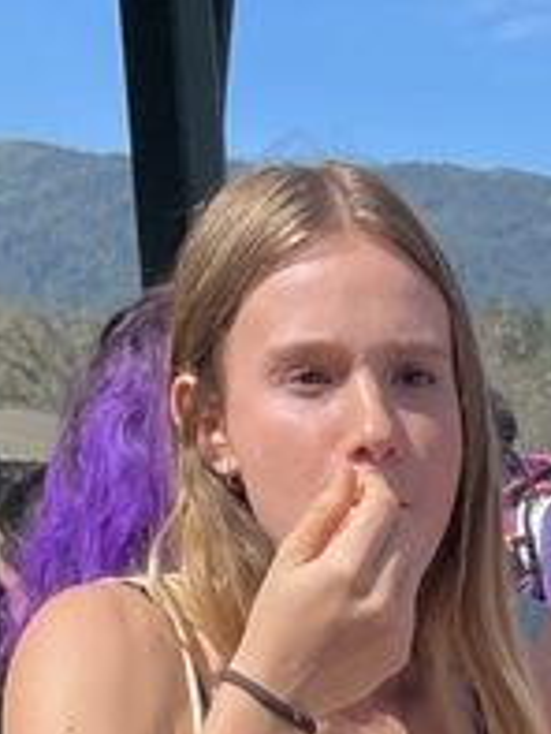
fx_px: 2862
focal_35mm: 135
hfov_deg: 10.7
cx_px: 741
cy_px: 1576
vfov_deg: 12.4
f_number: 1.6
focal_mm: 4.2
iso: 32
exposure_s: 1/2174
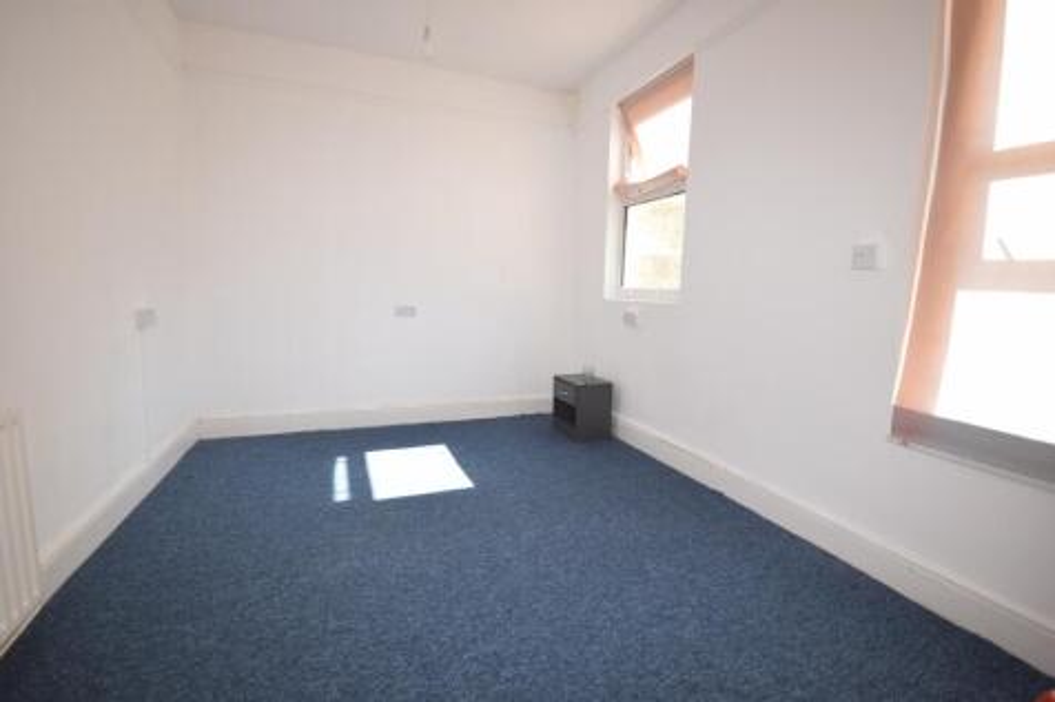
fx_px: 483
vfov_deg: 72.0
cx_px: 528
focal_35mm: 16
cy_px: 351
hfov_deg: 95.0
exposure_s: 1/125
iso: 220
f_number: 5.6
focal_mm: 11
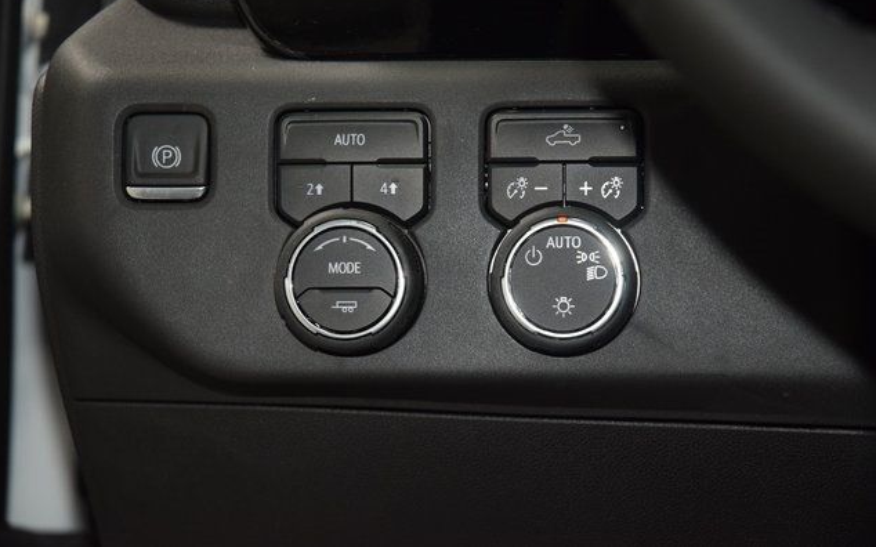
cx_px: 435
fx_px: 2578
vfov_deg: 12.1
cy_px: 253
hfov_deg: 19.3
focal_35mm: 108
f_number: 4.5
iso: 1250
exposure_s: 1/50
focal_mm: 70
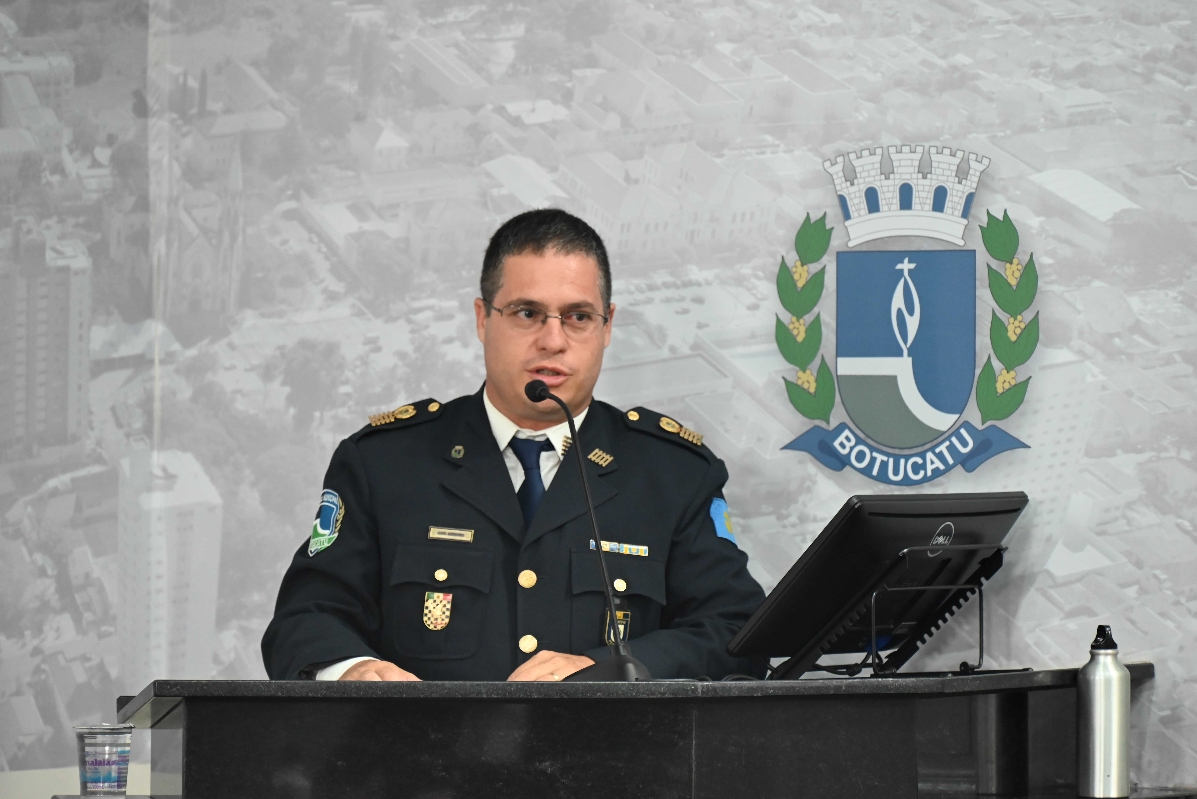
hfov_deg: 10.3
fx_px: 6652
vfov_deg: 6.9
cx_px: 598
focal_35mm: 200
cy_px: 400
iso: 3200
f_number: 6.3
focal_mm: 200
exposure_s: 1/160
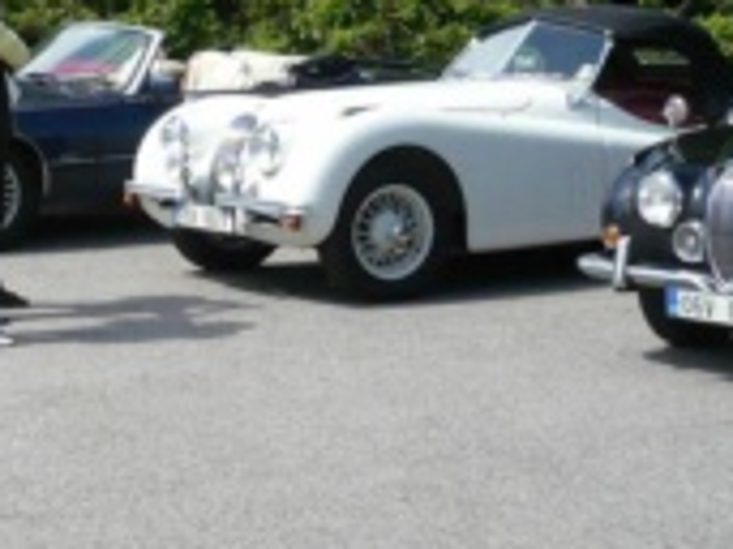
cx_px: 69
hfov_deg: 16.6
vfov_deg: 12.5
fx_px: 2476
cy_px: 19
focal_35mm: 117
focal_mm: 6.6
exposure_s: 1/1000
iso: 100
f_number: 3
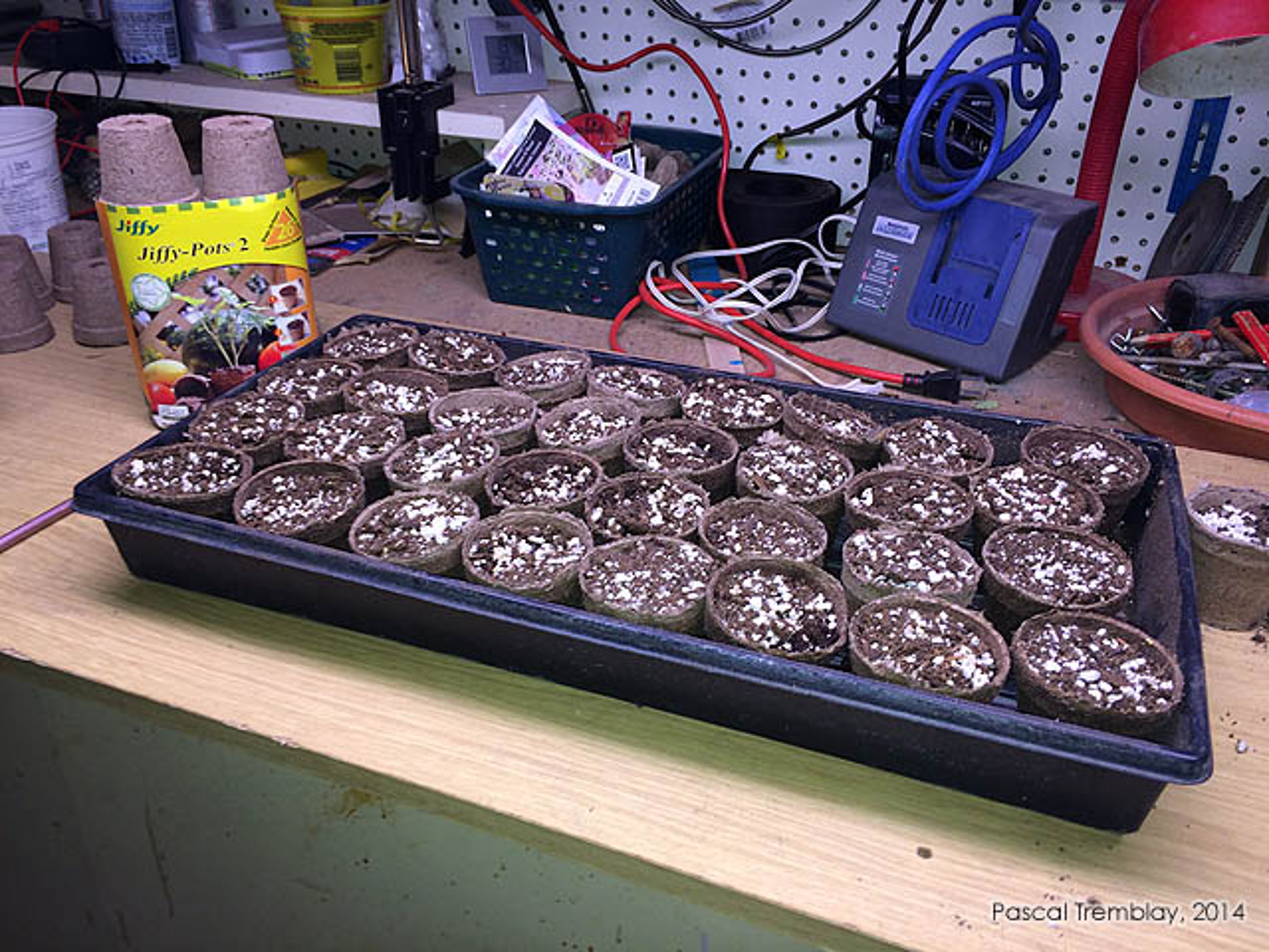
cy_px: 476
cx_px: 634
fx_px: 1063
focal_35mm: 29
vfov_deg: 48.2
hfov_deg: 61.7
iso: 32
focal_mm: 4.15
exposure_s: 1/31
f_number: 2.2
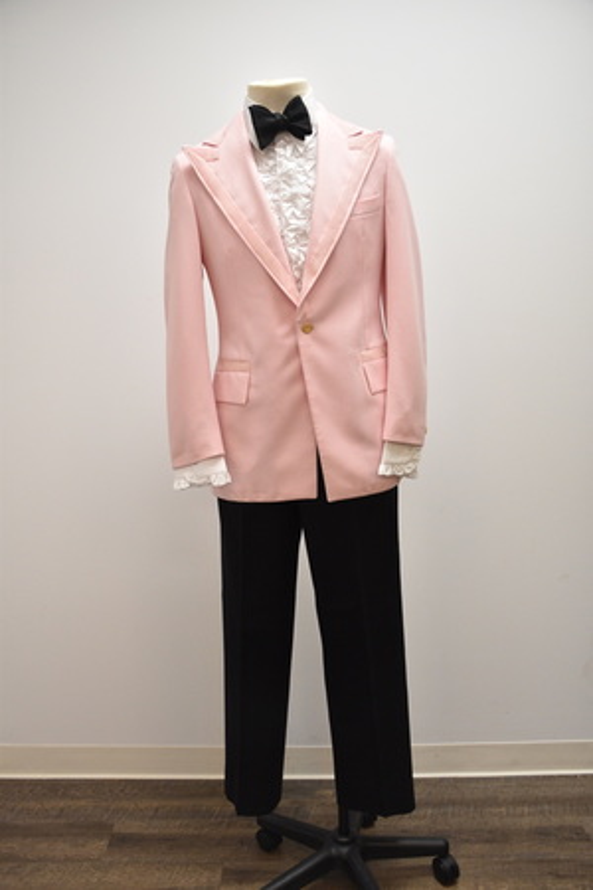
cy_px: 445
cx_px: 296
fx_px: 741
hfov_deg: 43.6
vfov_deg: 61.9
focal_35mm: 30
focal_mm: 20
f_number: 4.5
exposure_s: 1/125
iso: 1000
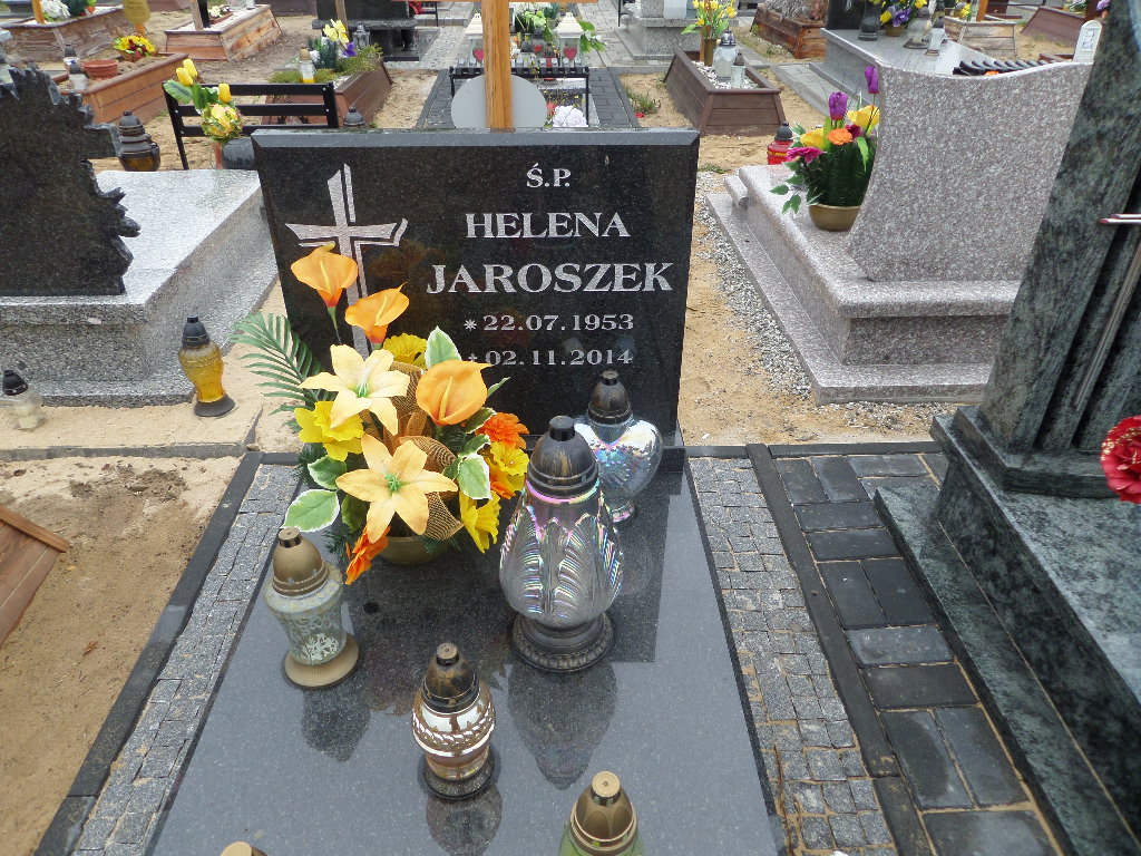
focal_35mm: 24
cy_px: 428
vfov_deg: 56.8
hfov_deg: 71.6
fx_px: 791
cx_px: 570
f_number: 3.1
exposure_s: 1/180
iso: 80
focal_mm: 4.3
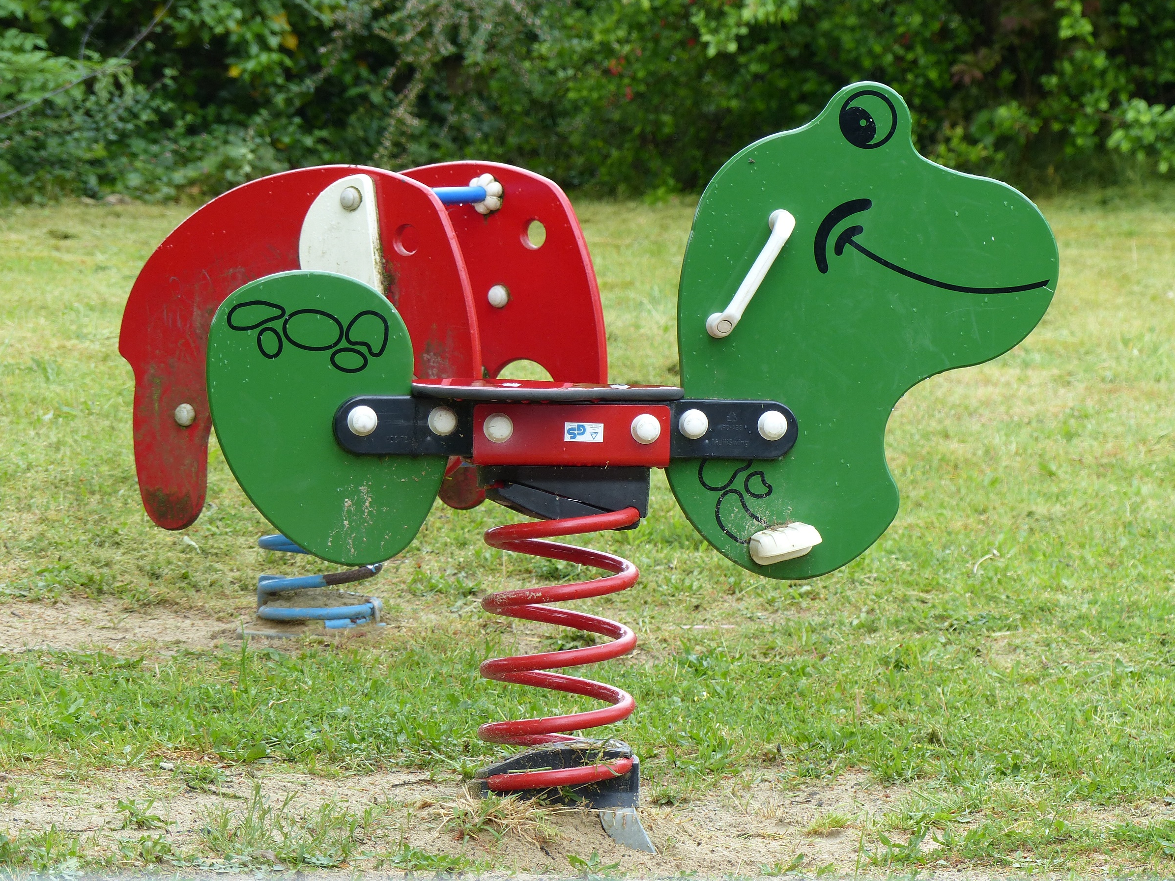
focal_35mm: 264
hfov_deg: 7.5
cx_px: 588
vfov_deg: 5.6
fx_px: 8961
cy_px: 440
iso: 100
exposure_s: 1/125
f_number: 3.2
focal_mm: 47.4
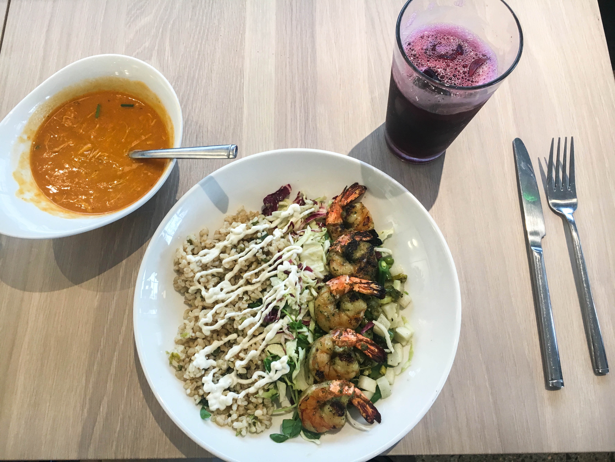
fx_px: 515
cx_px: 308
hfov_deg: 61.7
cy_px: 231
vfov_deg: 48.2
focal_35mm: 29
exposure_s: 1/30
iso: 40
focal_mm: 4.15
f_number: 2.2
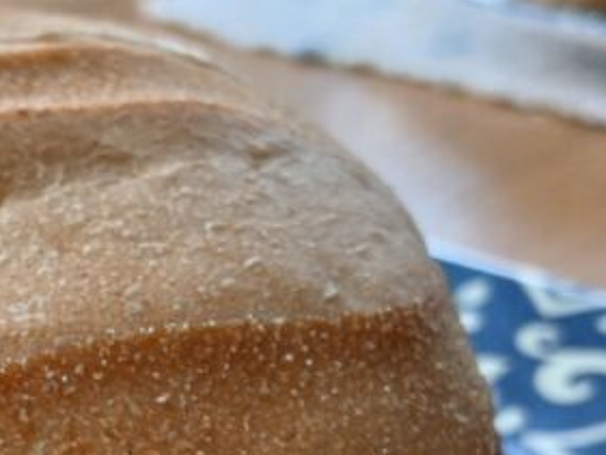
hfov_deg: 26.9
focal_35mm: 71
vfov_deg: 20.0
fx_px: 1243
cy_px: 466
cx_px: 132
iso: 200
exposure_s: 1/60
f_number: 1.8
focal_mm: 3.98
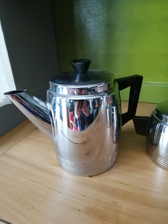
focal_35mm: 26
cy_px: 112
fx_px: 168
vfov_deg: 67.3
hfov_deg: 53.1
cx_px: 84
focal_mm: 3.6
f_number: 1.8
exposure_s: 1/100
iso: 320
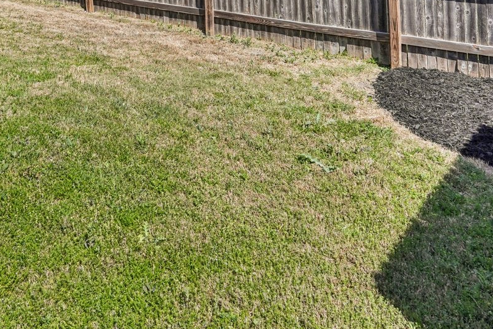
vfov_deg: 30.6
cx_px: 156
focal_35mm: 36
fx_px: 493
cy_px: -78
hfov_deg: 51.9
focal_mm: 14
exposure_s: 1/1250
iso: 400
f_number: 8
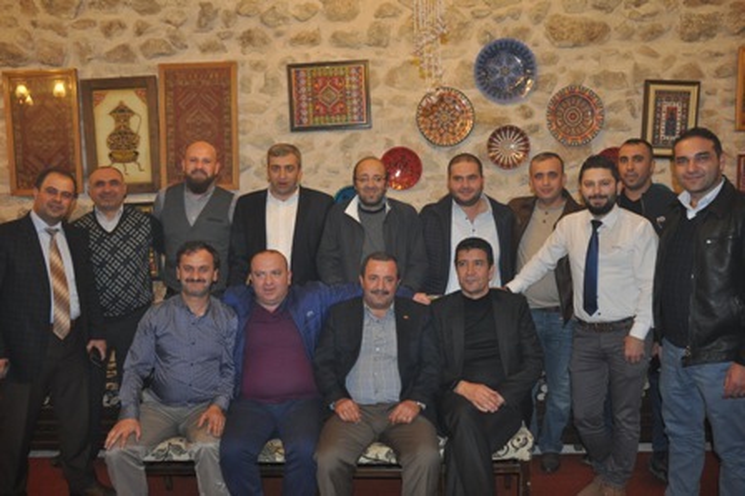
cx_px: 372
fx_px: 682
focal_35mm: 33
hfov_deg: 57.3
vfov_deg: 39.9
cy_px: 248
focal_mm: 22
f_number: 3.5
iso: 800
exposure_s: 1/60
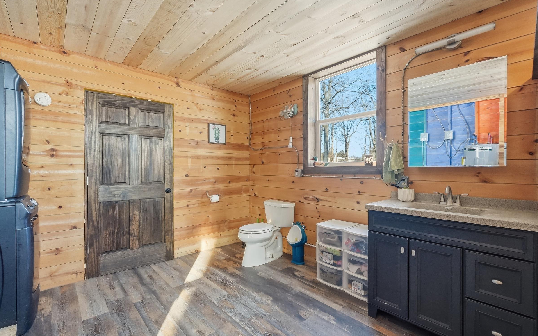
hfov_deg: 97.8
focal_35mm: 16
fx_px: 235
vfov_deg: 71.2
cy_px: 174
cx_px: 266
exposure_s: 1/1000
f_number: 4
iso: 800
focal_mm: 10
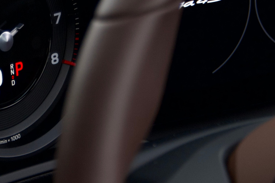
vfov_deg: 3.2
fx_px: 3267
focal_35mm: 428
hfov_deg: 4.8
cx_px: 52
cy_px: 59
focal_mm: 135
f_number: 5.6
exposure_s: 1/100
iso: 400
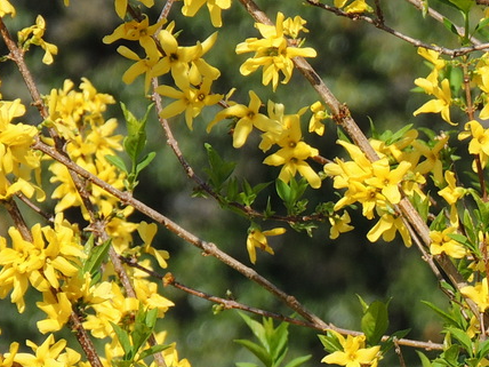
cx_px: 487
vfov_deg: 1.1
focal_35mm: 1300
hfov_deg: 1.5
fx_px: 18364
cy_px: 457
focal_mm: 77.5
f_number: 4.9
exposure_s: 1/500
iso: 100
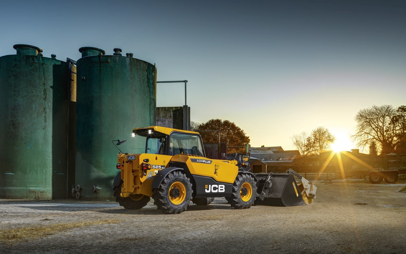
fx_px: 376
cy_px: 130
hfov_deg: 56.7
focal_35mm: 34
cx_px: 203
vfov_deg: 37.3
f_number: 11
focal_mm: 50
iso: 100
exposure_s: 1/60
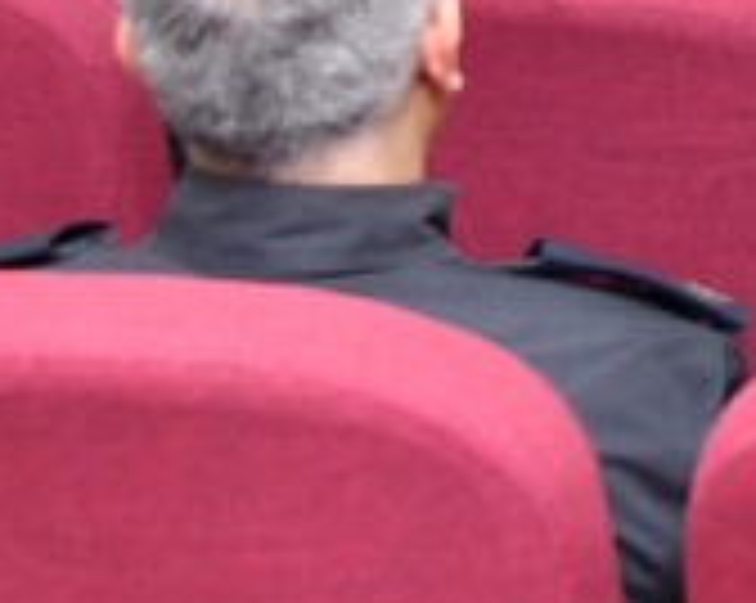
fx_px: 5163
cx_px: 1773
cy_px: -1040
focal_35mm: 231
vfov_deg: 6.3
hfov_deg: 7.8
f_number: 4
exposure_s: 1/80
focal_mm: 34
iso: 800
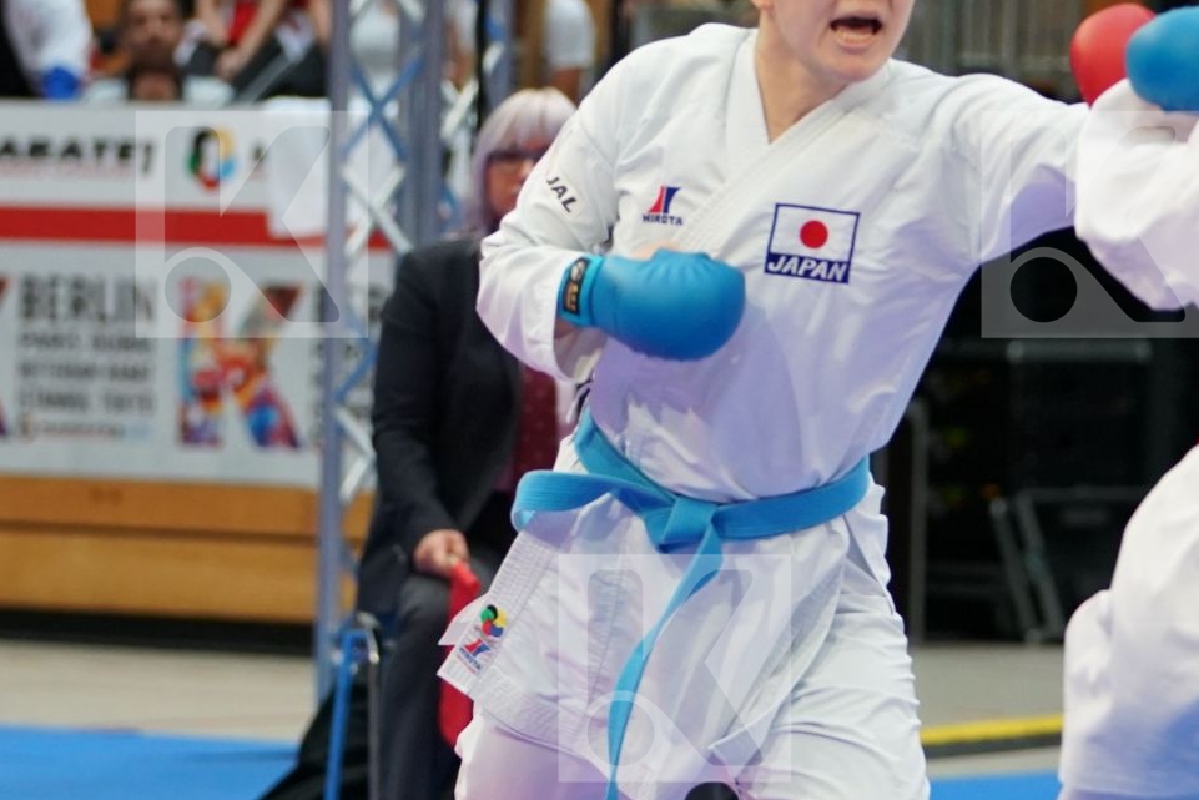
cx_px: 675
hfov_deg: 7.7
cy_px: 225
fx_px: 8860
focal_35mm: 266
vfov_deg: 5.2
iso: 2000
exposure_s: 1/1000
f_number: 2.8
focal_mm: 95
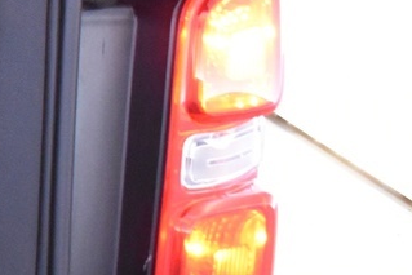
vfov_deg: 9.9
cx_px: -601
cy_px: -30
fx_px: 1569
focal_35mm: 137
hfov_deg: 11.9
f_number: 3.5
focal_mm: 18
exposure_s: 1/20
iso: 3200
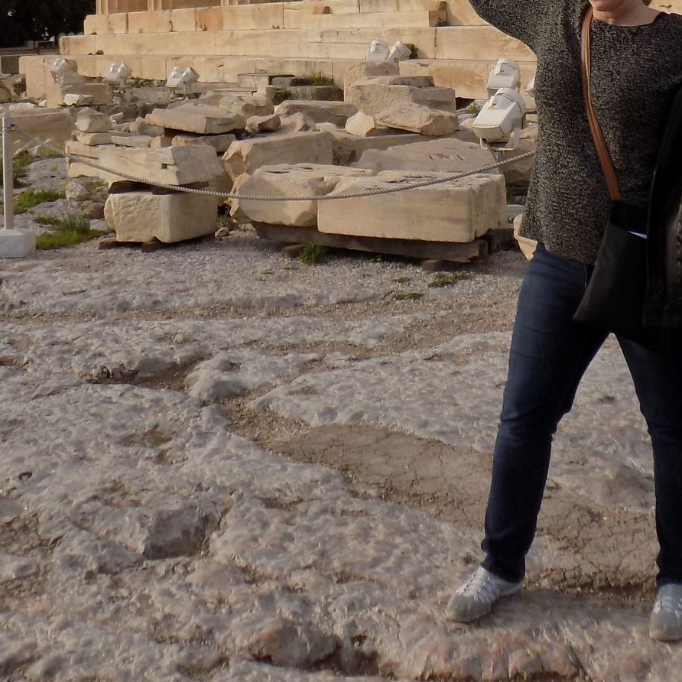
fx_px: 1271
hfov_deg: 29.8
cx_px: 462
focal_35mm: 57
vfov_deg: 28.4
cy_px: 22
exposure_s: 1/1000
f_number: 3.1
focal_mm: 4
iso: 80
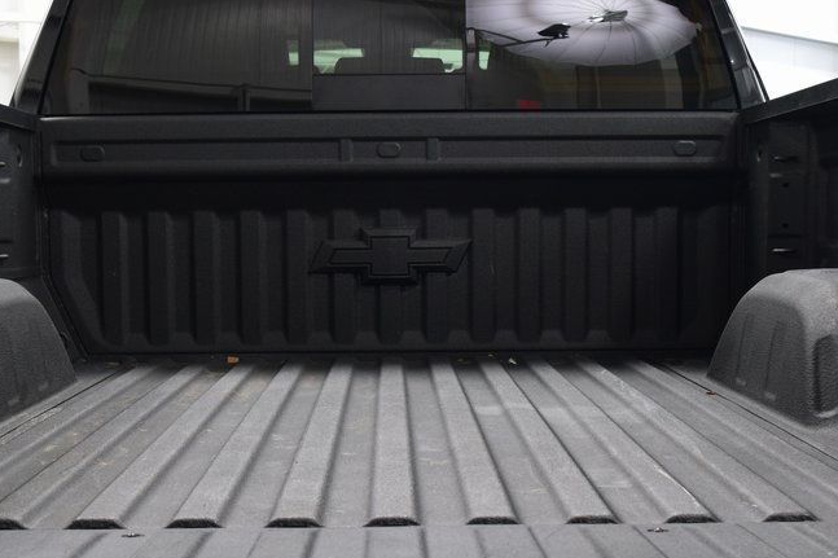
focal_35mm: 57
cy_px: 357
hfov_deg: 35.0
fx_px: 1326
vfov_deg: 23.7
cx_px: 385
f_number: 6.3
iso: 900
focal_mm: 24
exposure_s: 1/15
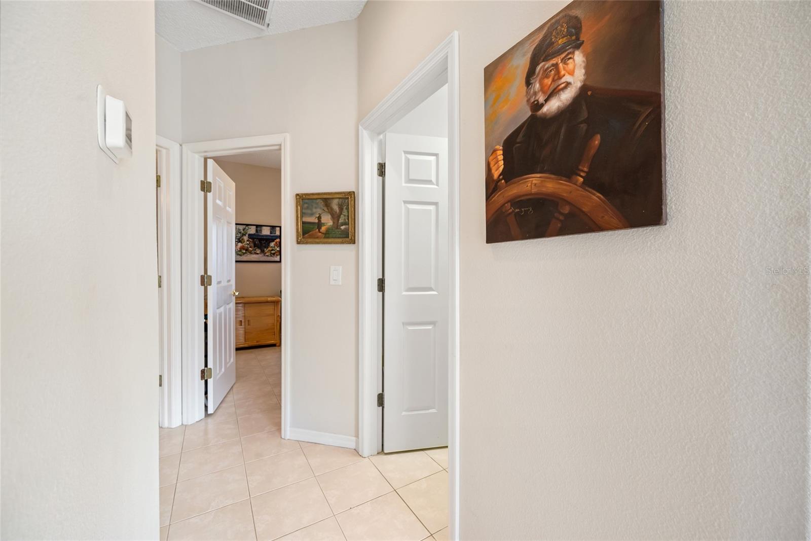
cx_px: 406
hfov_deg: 104.2
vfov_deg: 81.2
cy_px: 270
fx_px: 315
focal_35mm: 14
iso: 250
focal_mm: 14
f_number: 6.3
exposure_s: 1/15
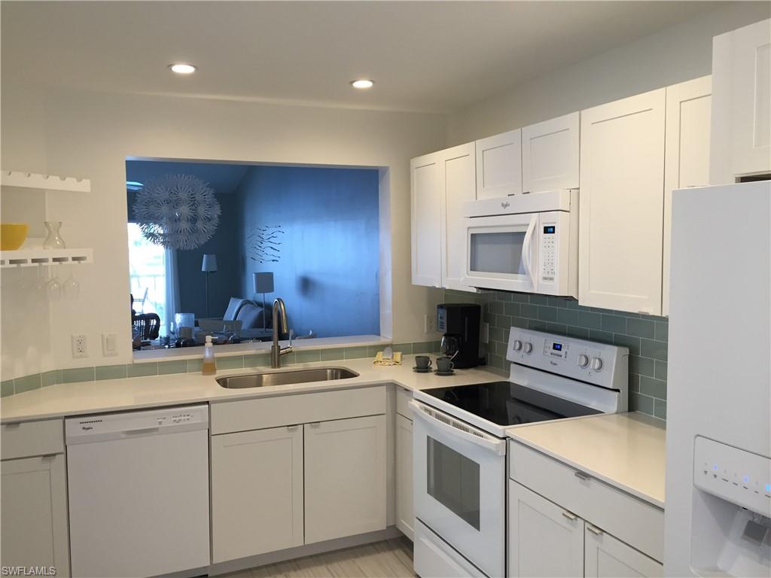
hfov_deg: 61.7
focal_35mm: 29
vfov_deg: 48.2
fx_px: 646
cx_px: 386
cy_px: 289
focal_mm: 4.15
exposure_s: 1/30
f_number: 2.2
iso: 32
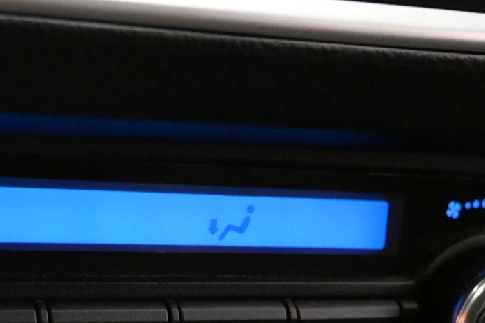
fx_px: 1118
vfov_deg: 16.0
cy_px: 344
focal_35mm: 83
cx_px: 95
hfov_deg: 24.1
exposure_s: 1/100
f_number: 5
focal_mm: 24
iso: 8000
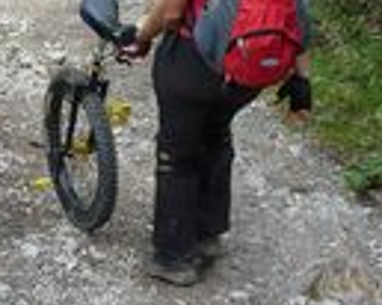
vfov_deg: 17.3
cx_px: 6
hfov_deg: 21.7
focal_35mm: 85
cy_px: -53
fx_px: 960
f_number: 3.3
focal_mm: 4.9
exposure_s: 1/125
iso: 80
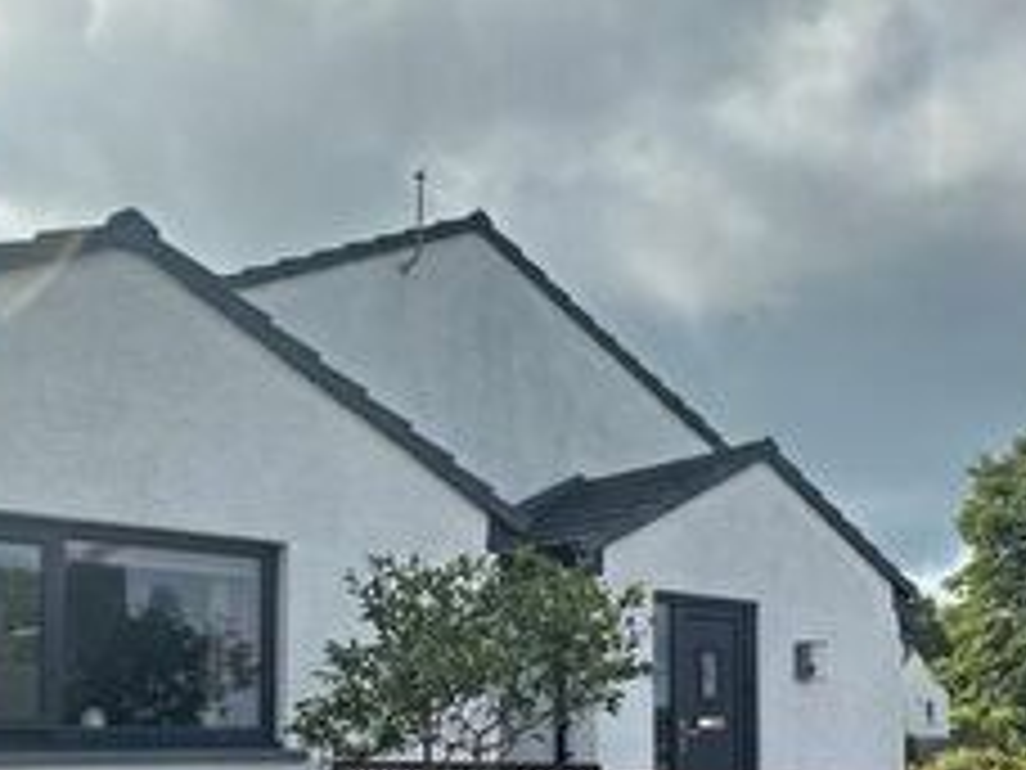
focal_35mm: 43
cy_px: 669
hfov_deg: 43.8
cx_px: 504
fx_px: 1274
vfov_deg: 32.2
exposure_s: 1/1715
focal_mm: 2.22
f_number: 2.2
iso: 50
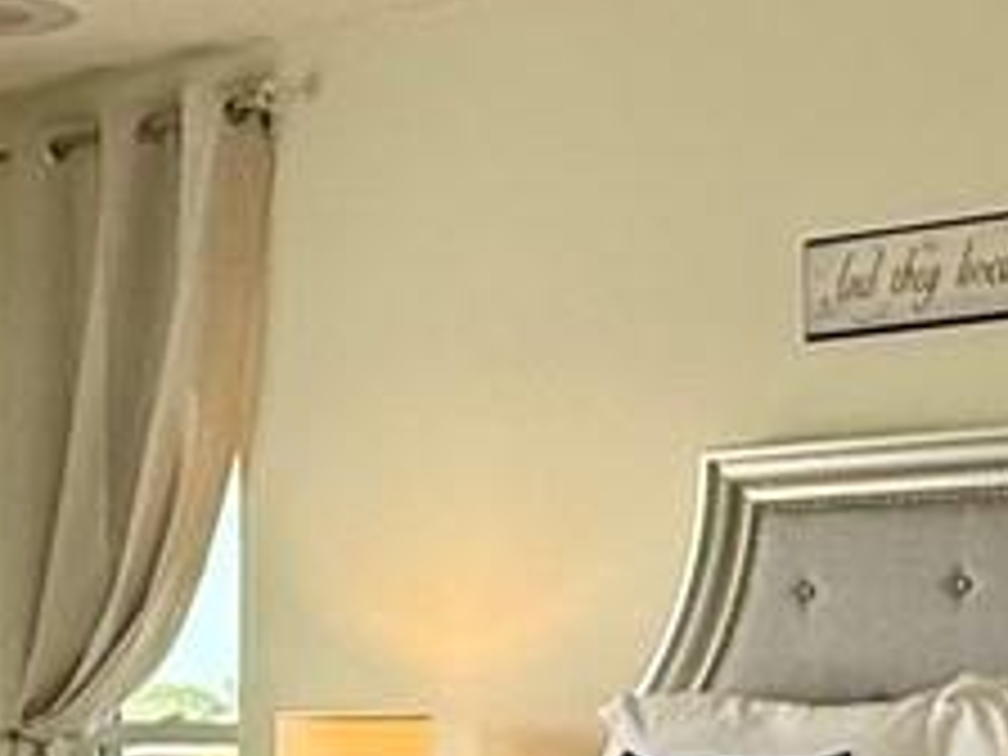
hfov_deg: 19.6
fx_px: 2912
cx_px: 454
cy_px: 720
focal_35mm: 100
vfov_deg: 14.6
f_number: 2.2
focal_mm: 2.22
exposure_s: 1/191
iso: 64
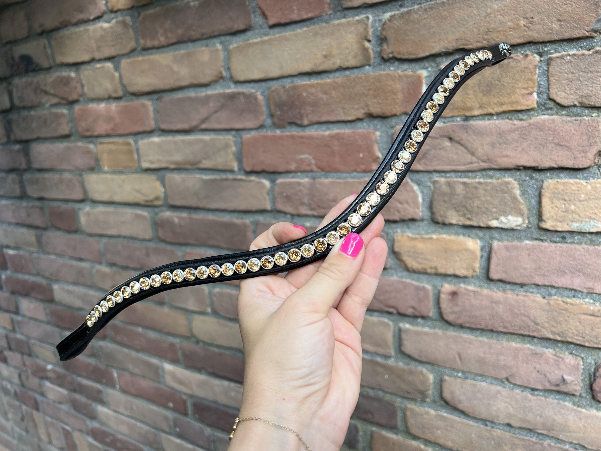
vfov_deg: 53.1
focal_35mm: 26
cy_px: 226
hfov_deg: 67.3
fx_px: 451
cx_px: 300
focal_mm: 5.7
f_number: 1.5
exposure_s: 1/121
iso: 50
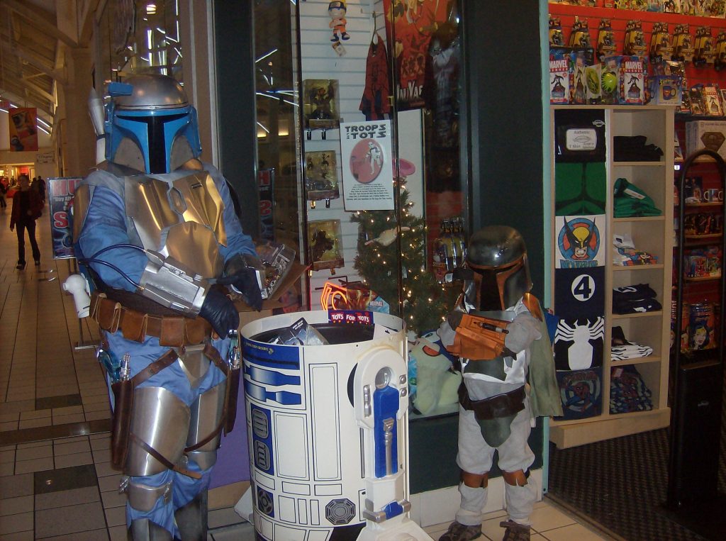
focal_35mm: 36
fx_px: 753
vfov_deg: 39.5
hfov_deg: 51.5
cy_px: 270
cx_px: 363
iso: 200
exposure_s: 1/60
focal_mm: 6
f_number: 2.8
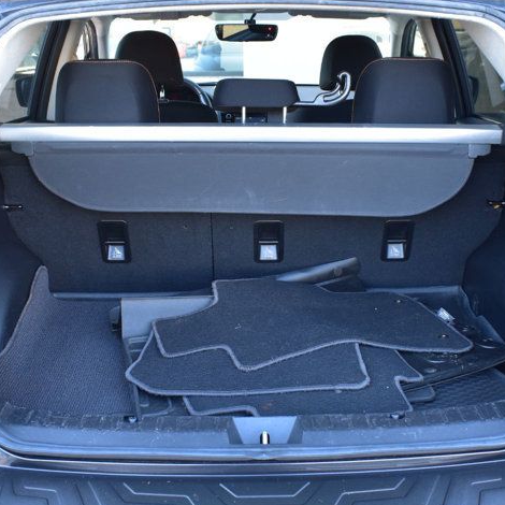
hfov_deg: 34.0
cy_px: 269
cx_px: 270
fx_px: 825
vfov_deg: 34.0
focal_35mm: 50
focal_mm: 18
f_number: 7.1
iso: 400
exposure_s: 1/30
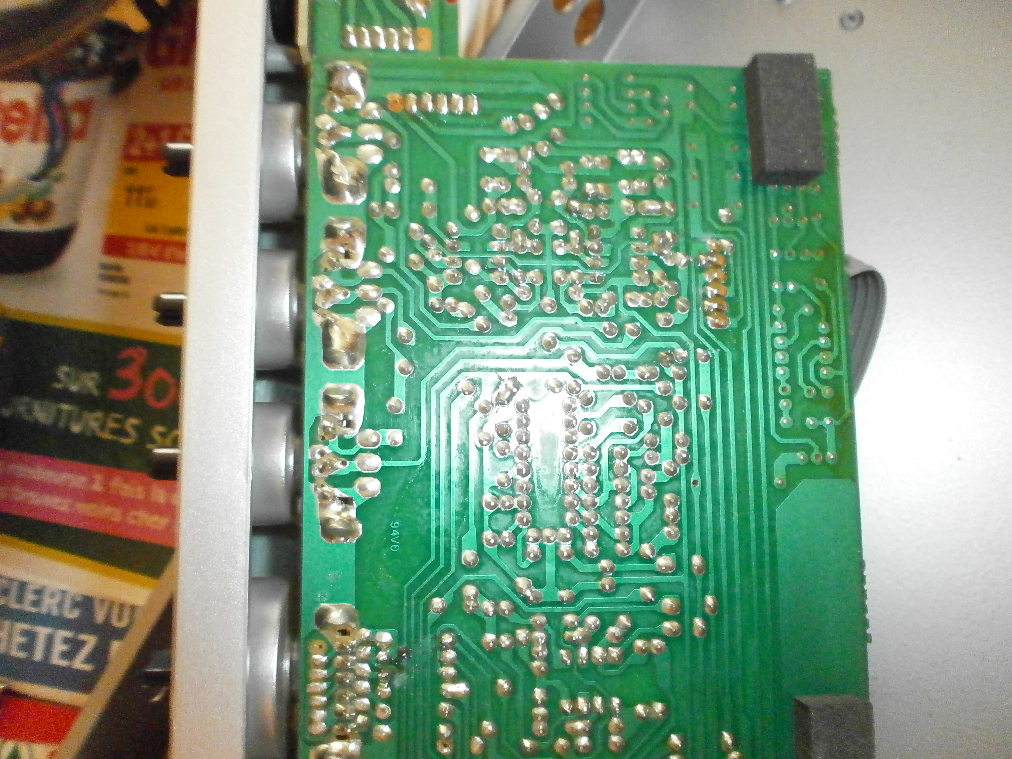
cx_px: 506
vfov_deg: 51.4
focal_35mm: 27
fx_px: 789
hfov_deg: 65.3
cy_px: 380
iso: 1600
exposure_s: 1/30
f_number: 2.9
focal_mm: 4.8
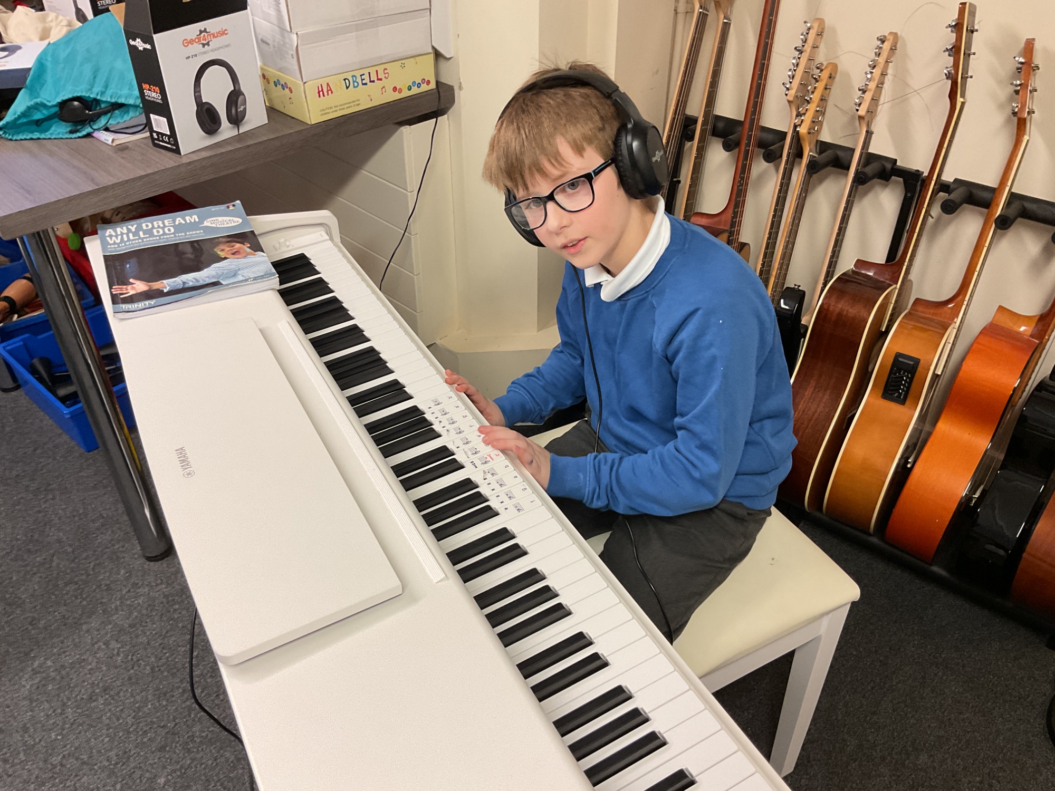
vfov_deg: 48.2
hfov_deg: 61.7
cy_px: 396
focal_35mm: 29
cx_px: 528
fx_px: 884
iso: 80
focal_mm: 3
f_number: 1.8
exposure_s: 1/60
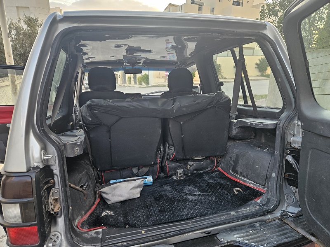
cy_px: 124
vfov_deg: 58.9
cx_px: 165
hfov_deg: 73.9
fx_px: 219
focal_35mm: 23
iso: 80
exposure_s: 1/100
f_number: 1.8
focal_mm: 5.4
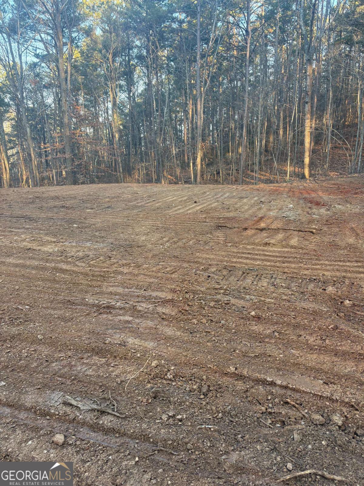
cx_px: 182
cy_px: 243
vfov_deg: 67.3
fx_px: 365
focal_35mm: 26
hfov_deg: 53.1
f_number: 1.6
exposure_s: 1/138
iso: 80
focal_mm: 5.96
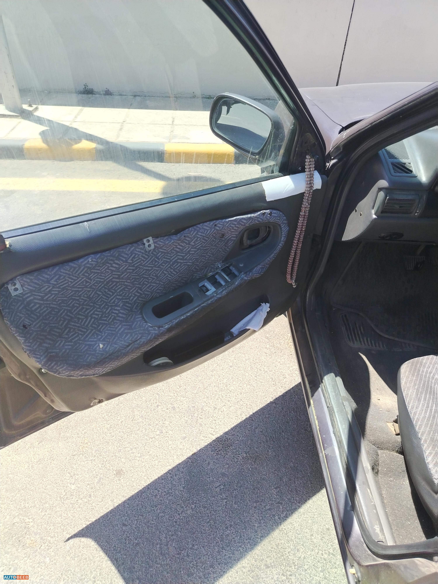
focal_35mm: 24
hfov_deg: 56.8
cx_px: 219
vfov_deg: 71.6
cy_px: 292
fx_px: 405
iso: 172
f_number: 1.75
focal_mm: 5.25
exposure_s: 1/900
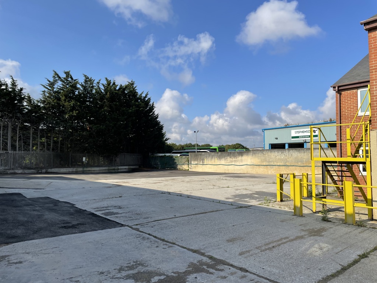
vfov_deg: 53.1
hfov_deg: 67.3
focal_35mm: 26
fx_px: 283
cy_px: 142
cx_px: 188
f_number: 1.6
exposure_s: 1/3300
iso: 32
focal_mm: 4.2
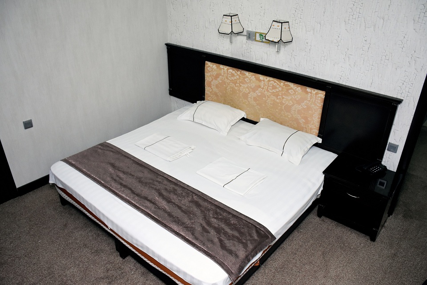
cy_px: 142
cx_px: 214
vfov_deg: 43.6
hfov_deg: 61.9
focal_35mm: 30
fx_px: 356
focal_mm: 20
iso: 1600
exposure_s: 1/100
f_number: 4.5
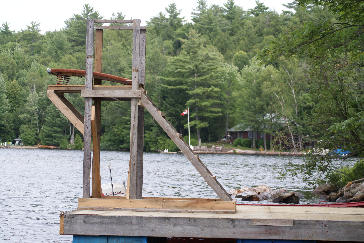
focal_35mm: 90
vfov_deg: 15.2
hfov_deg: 22.6
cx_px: 182
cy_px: 122
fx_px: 911
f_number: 5.6
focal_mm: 60
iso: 100
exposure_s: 1/125
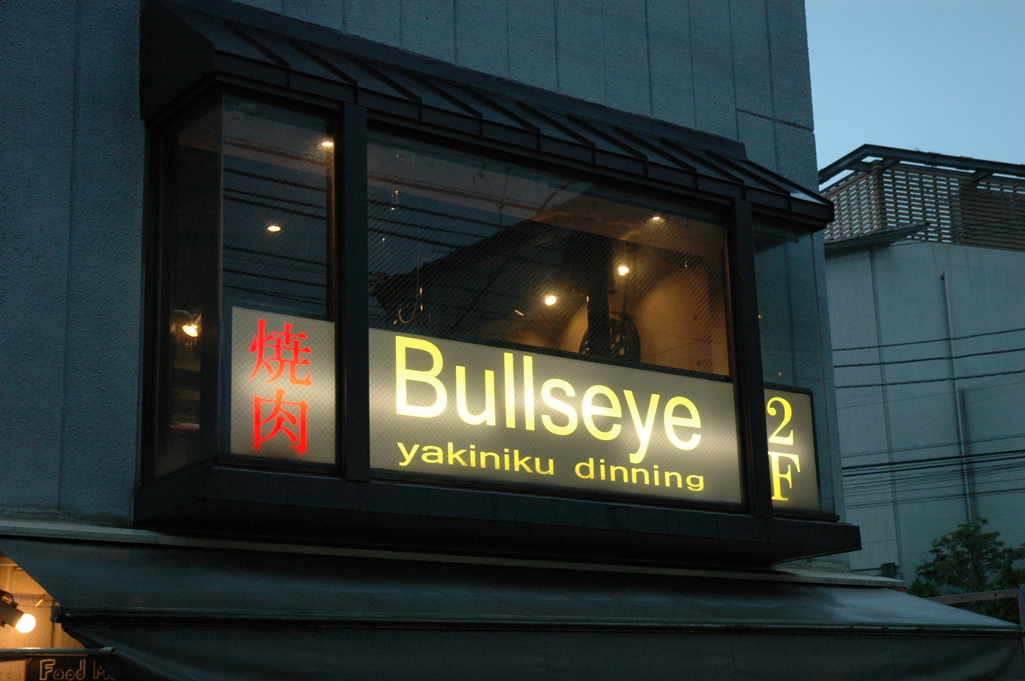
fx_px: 1621
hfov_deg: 35.1
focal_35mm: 57
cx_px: 512
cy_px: 340
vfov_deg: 23.7
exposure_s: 1/60
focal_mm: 38
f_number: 4.2
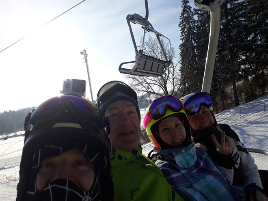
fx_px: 209
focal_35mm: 27
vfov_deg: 51.4
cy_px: 100
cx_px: 134
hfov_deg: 65.3
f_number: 1.9
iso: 40
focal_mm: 3.6
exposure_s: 1/2584
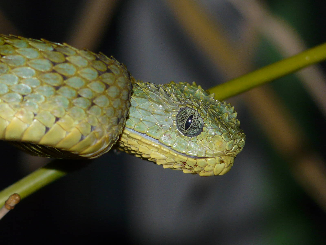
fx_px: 7562
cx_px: 163
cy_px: 122
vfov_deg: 1.9
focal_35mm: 803
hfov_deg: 2.5
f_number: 4.2
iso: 100
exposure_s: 1/125
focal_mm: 82.8
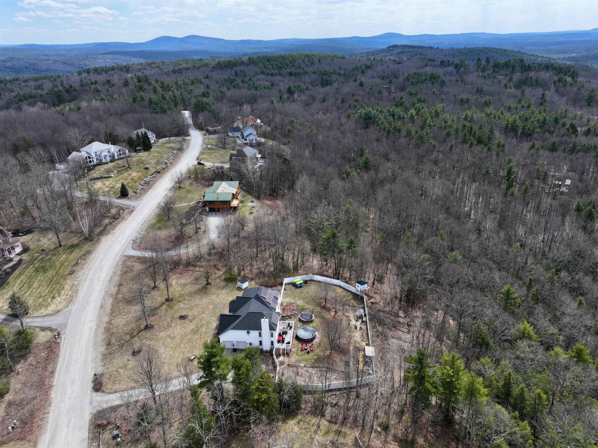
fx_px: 414
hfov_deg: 71.6
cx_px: 299
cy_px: 224
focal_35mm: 24
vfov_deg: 56.8
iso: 180
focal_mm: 12.29
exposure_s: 1/2500
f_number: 2.8
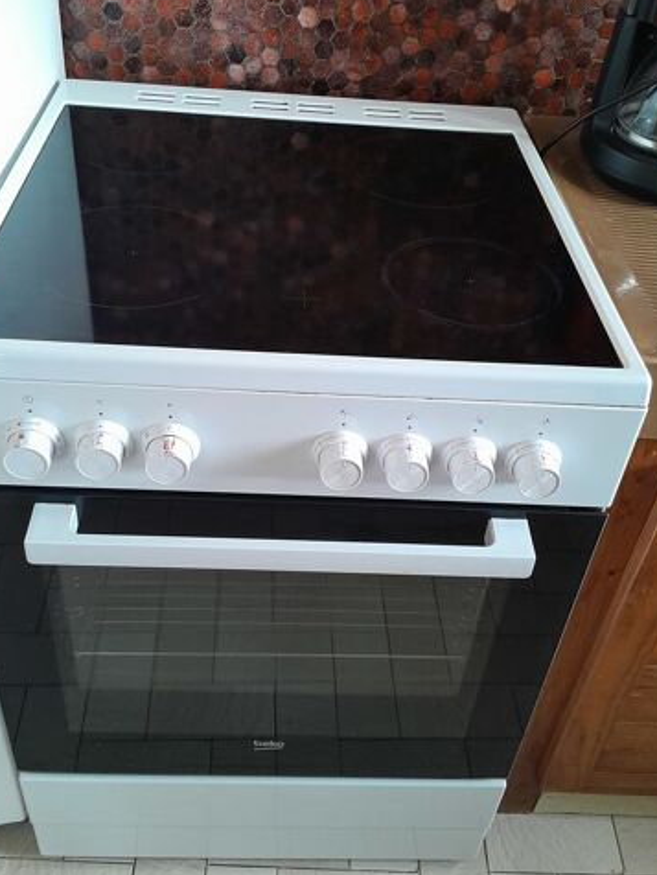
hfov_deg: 40.7
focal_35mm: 35
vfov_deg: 52.6
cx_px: 329
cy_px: 413
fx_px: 885
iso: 400
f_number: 1.8
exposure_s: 1/50
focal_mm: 3.98
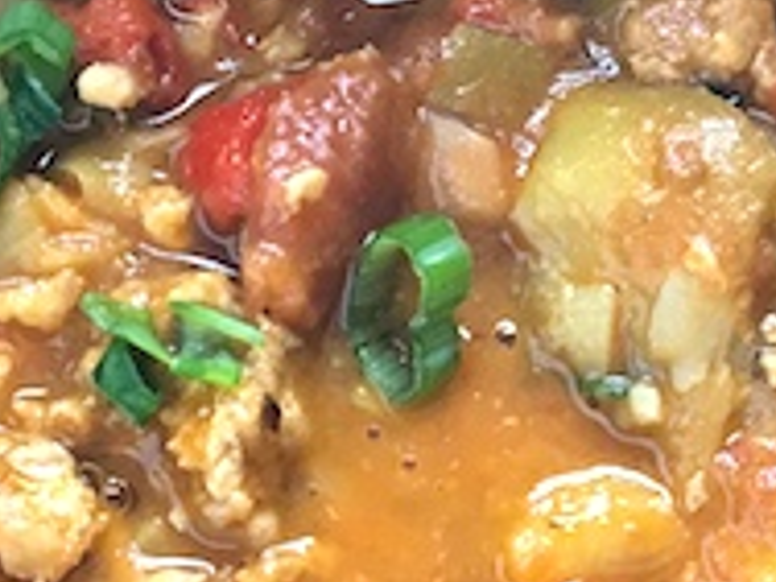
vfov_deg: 12.3
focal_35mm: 119
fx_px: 2668
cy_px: 623
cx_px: 182
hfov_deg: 16.5
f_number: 1.8
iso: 32
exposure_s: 1/24
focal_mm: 3.99
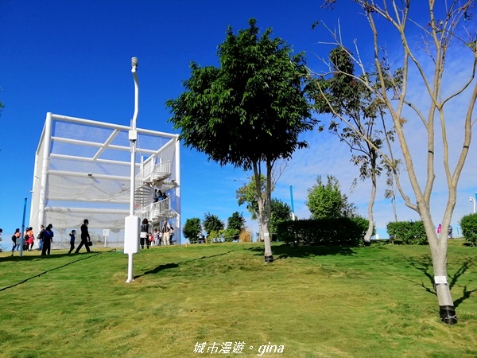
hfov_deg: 67.3
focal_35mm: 26
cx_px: 238
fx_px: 358
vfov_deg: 53.1
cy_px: 179
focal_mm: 3.81
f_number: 2.2
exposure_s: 1/1946
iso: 50
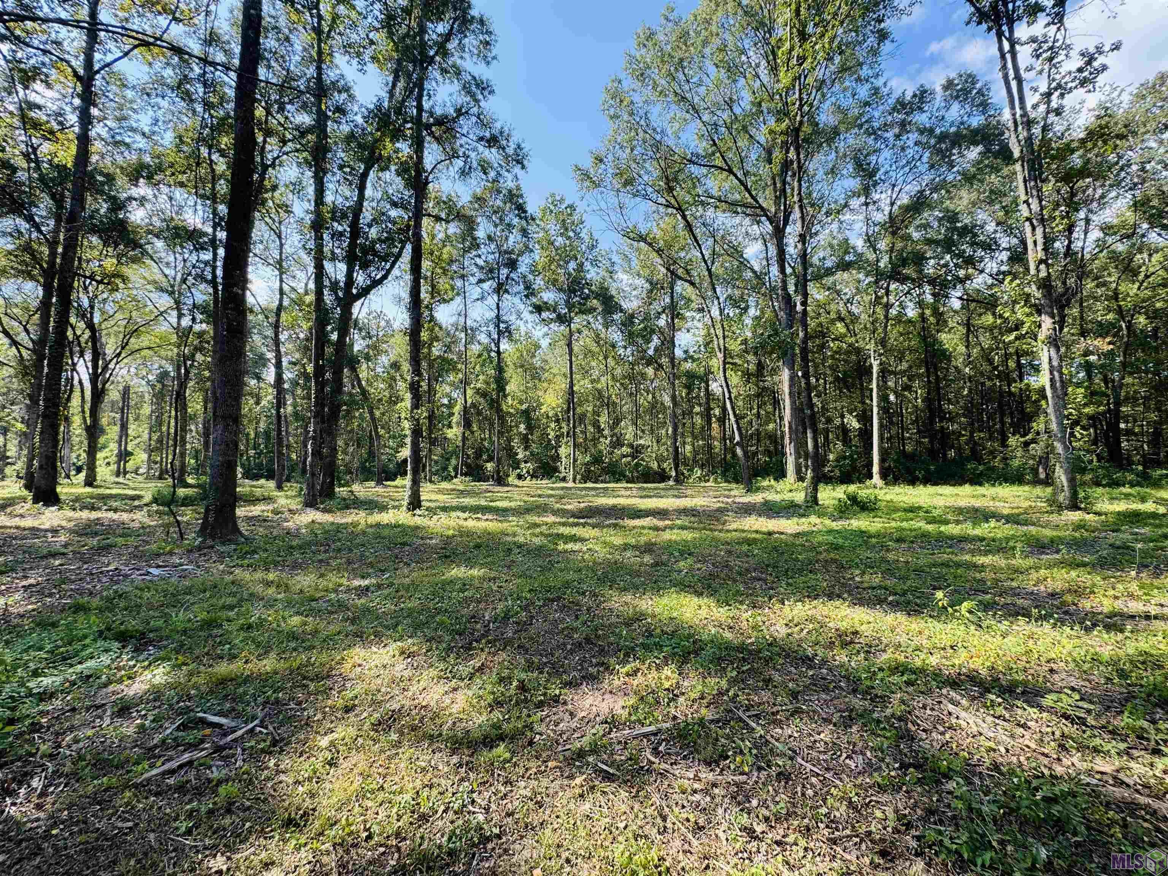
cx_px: 584
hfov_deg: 102.1
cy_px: 438
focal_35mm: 14
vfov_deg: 85.7
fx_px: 472
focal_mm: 2.22
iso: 40
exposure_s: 1/313
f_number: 2.2
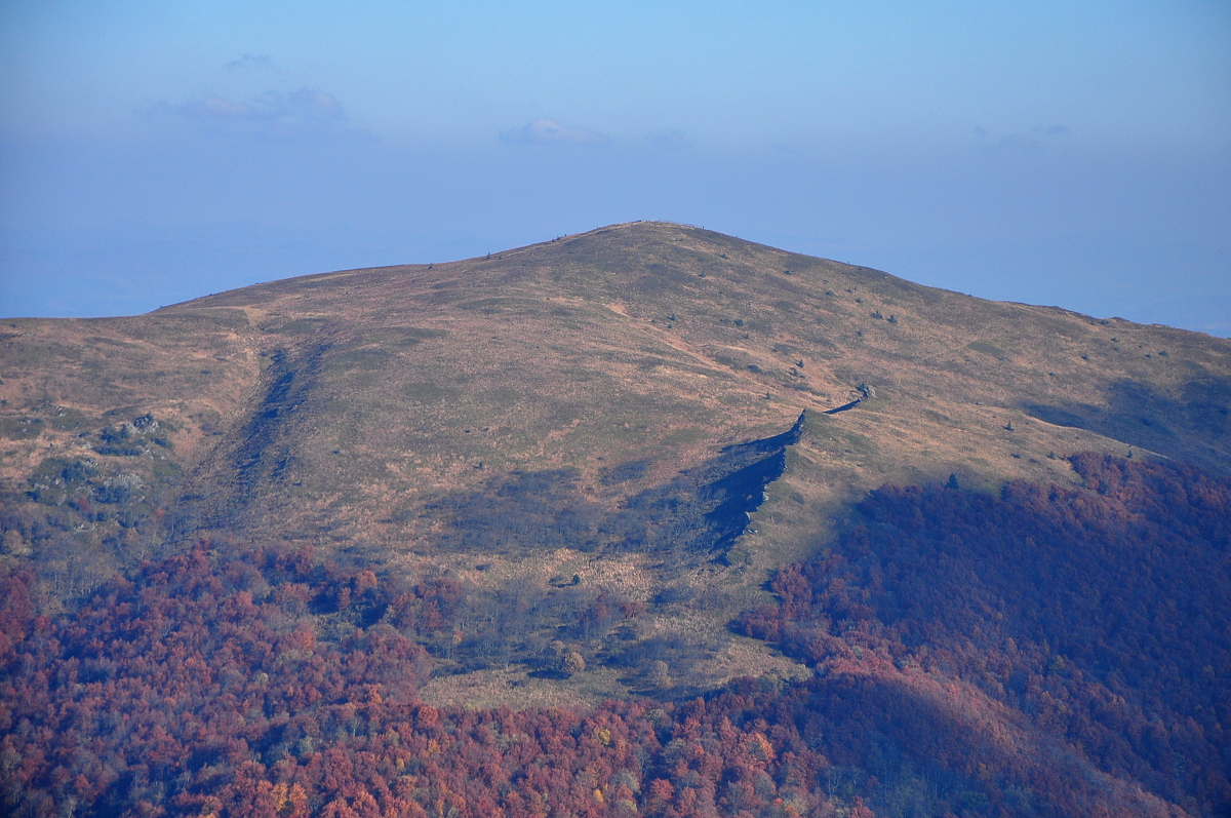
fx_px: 5379
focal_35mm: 158
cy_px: 409
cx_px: 616
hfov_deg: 13.1
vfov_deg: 8.7
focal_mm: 105
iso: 400
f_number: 7.1
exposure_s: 1/800
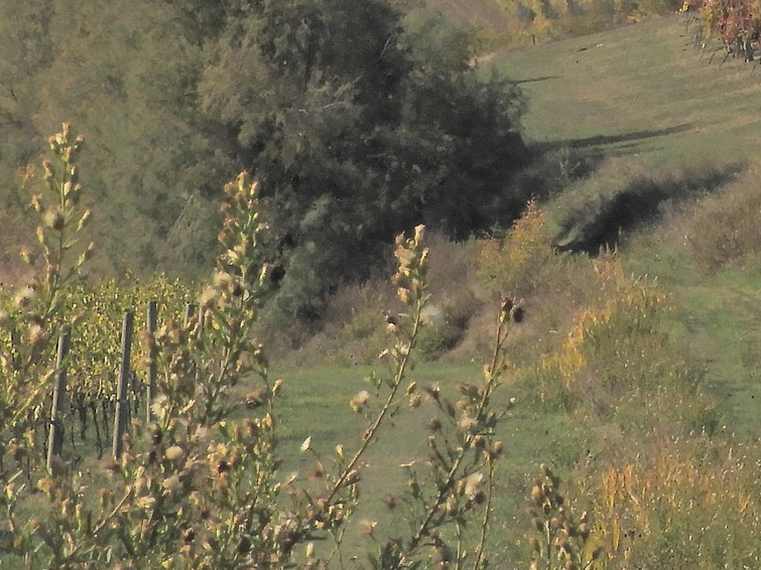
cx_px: 924
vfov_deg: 4.9
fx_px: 6638
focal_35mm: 302
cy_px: -179
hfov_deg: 6.5
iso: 100
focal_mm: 17
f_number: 7.6
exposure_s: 1/640
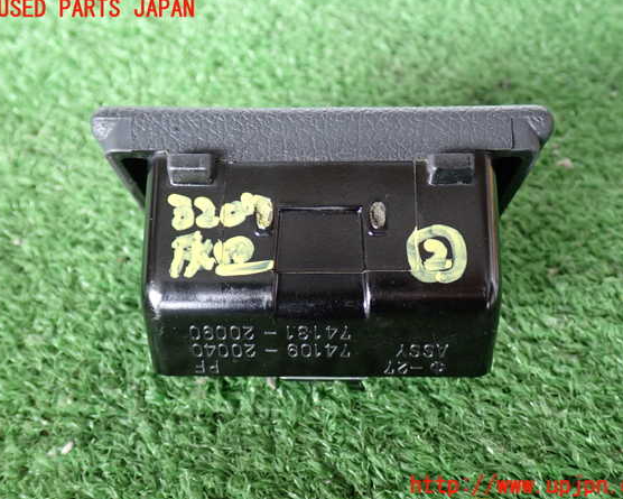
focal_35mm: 40
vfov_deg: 37.3
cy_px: 248
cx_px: 327
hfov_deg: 45.8
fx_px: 738
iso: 250
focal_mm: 6.83
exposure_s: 1/40
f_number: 2.7
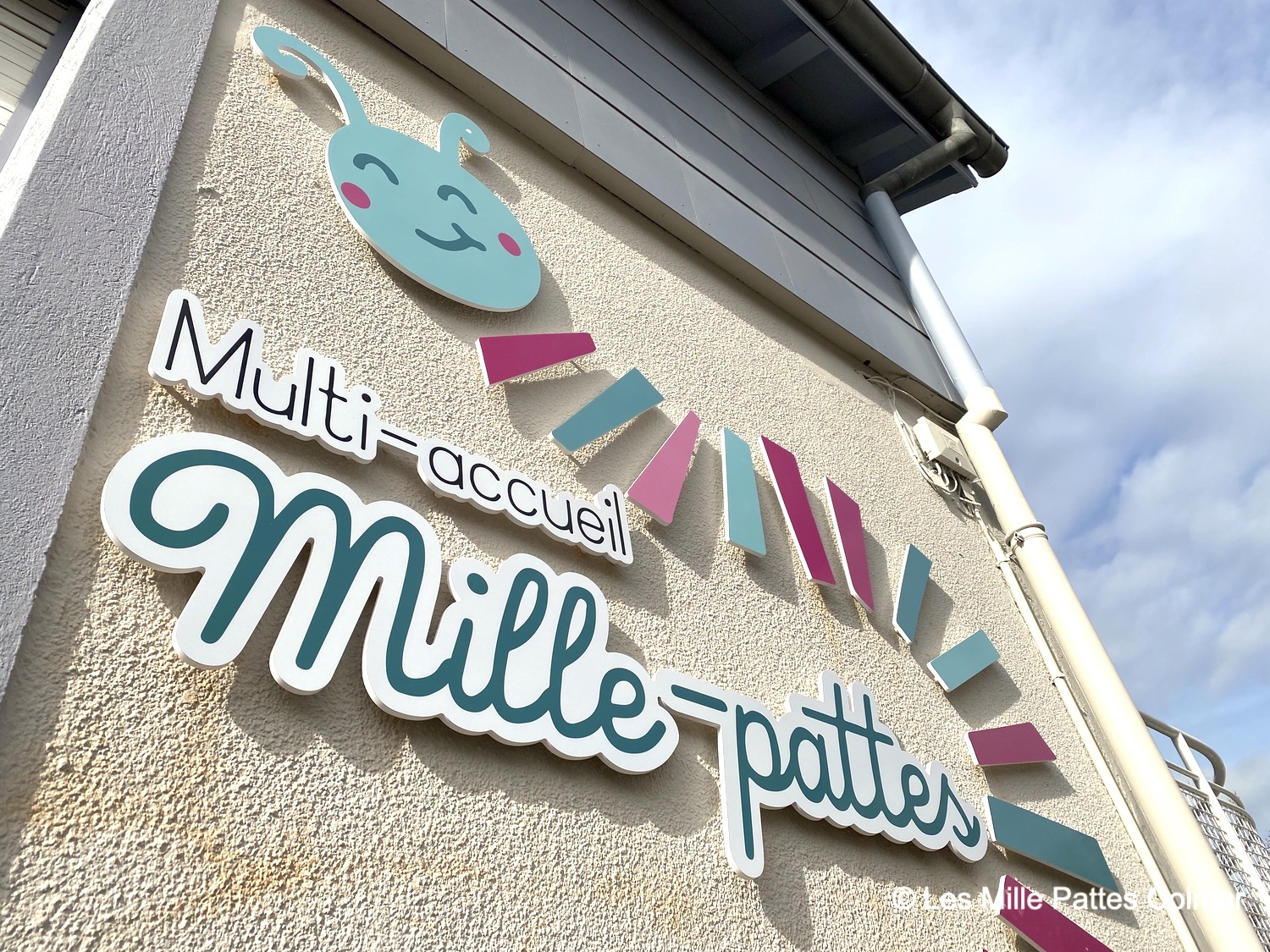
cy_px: 476
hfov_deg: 67.3
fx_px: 954
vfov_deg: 53.1
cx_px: 635
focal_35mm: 26
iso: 32
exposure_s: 1/4115
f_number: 1.8
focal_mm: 4.25
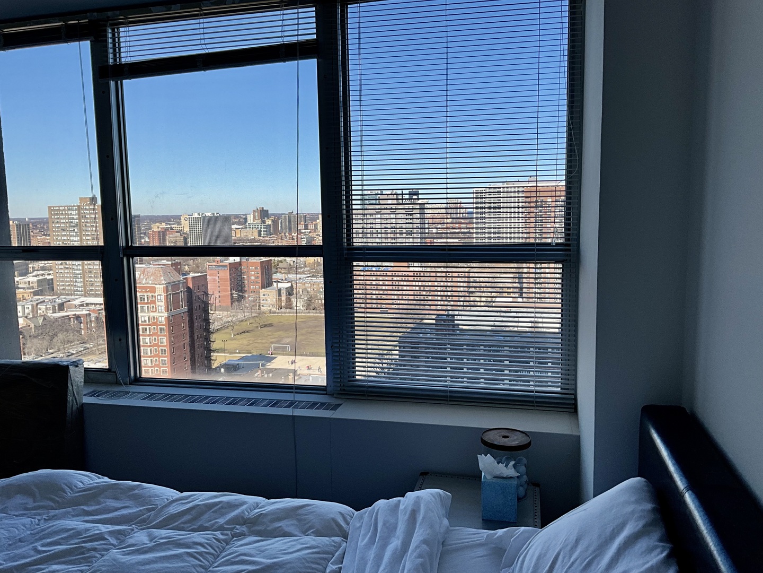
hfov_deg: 61.7
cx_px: 382
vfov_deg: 48.2
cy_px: 286
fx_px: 639
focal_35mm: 29
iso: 25
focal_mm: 3
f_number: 1.8
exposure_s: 1/1490
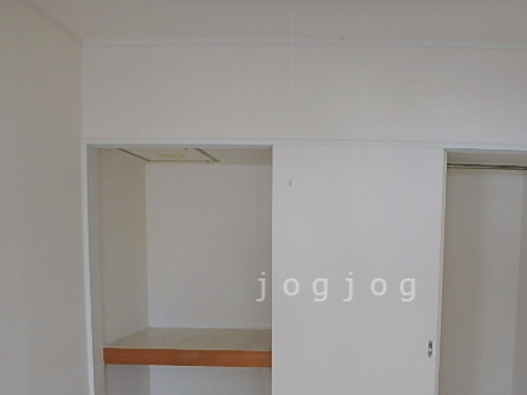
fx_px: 472
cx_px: 339
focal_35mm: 31
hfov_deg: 57.4
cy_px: 287
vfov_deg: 44.2
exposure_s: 1/50
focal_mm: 3.7
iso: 200
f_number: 3.5
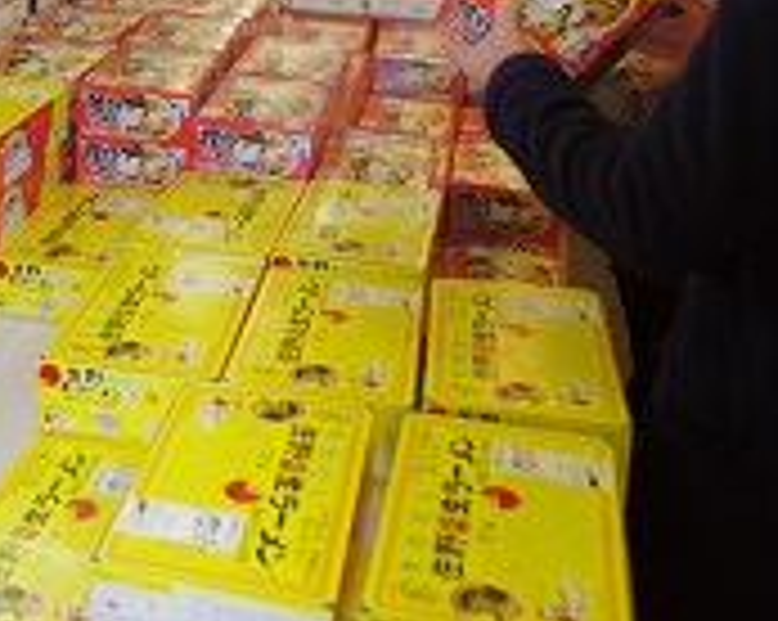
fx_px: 1196
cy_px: -27
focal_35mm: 52
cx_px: 148
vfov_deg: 27.1
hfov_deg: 34.8
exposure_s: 1/200
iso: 1000
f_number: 2.8
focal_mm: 5.1
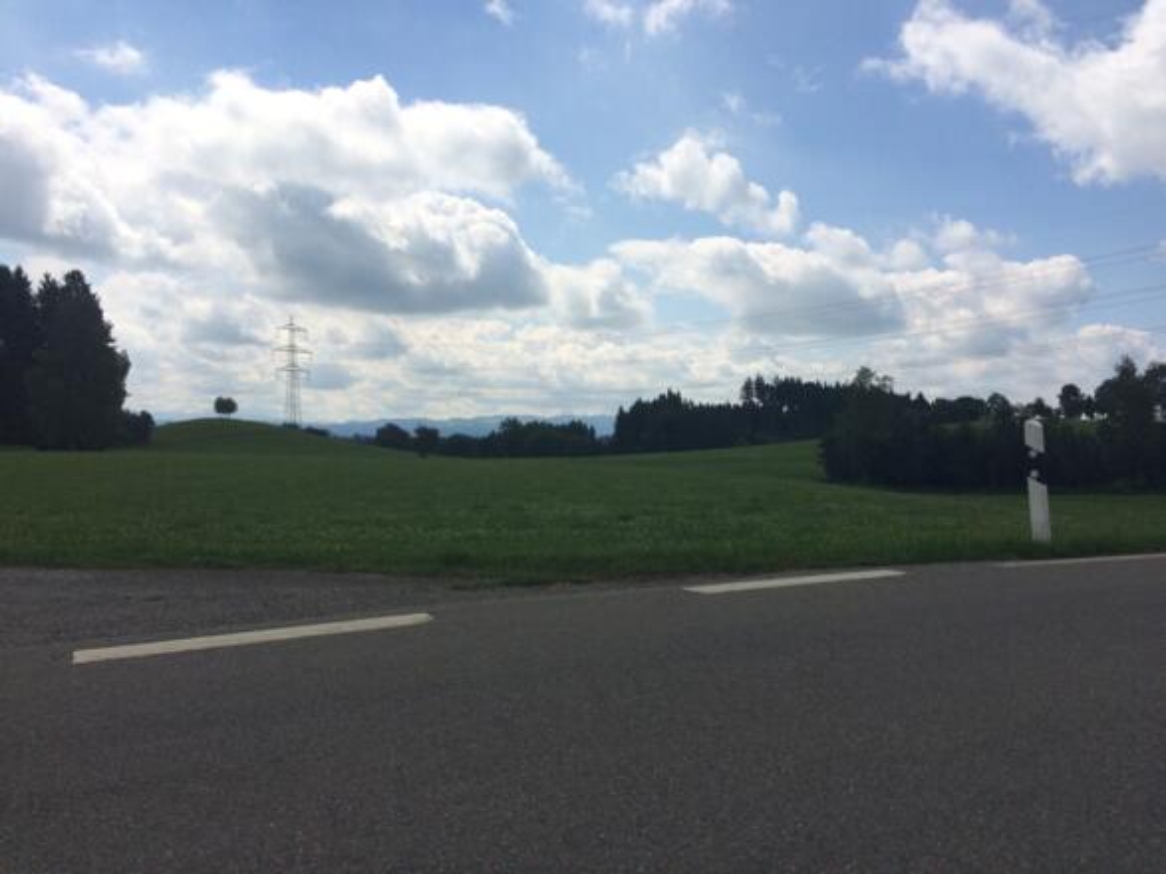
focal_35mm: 29
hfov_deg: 61.7
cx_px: 583
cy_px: 437
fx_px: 977
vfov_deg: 48.2
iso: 40
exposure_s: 1/5128
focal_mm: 4.15
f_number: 2.2
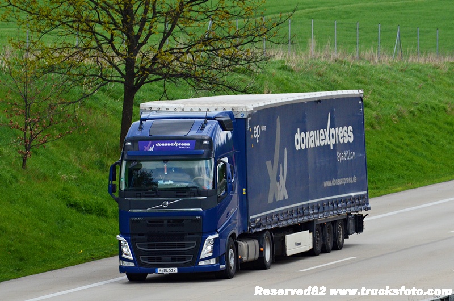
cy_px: 150
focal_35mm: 405
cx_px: 227
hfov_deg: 5.1
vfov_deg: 3.4
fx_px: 5097
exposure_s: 1/800
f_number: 10
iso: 800
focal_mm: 270
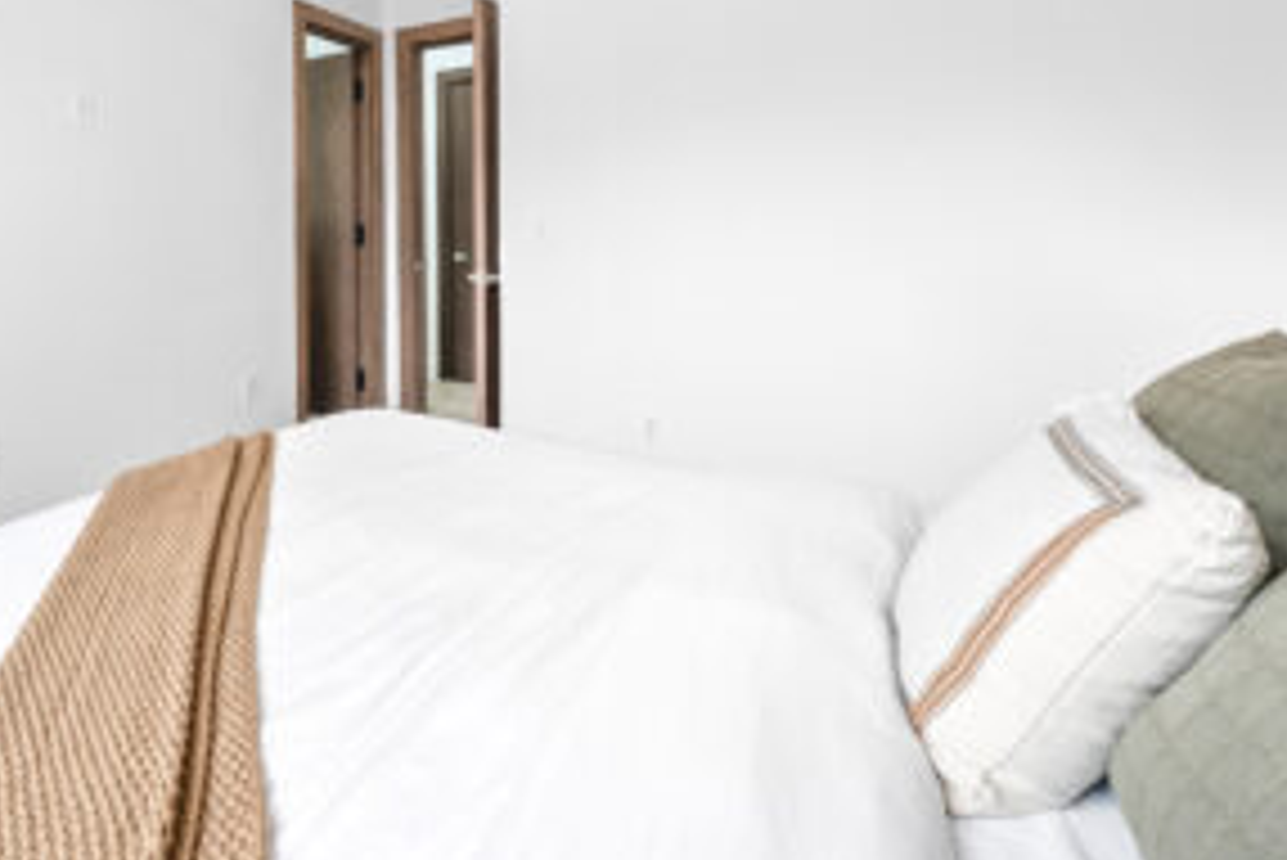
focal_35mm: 21
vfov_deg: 57.1
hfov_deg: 73.1
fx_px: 751
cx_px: 266
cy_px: 234
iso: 250
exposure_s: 1/13
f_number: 8
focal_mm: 12
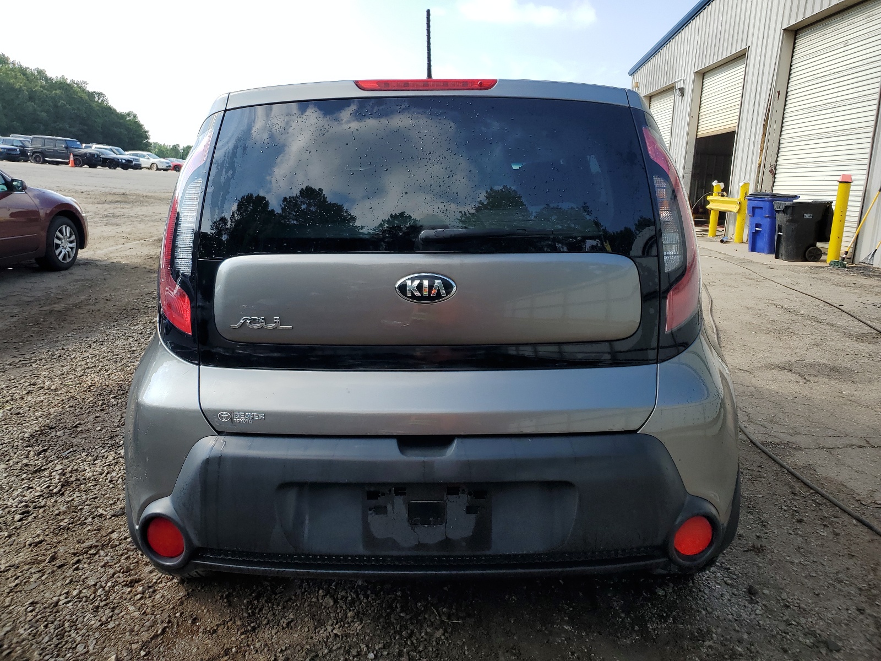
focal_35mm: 26
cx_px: 440
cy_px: 330
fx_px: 662
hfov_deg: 67.3
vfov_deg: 53.1
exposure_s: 1/1000
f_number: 1.5
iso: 50
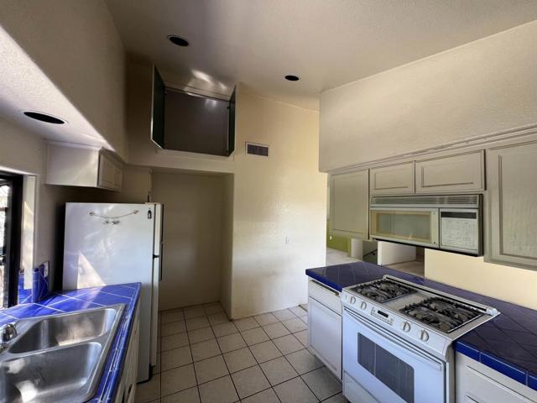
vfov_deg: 89.9
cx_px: 268
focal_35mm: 13
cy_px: 202
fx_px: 202
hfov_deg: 106.2
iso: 100
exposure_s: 1/99
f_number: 1.8
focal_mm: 1.57
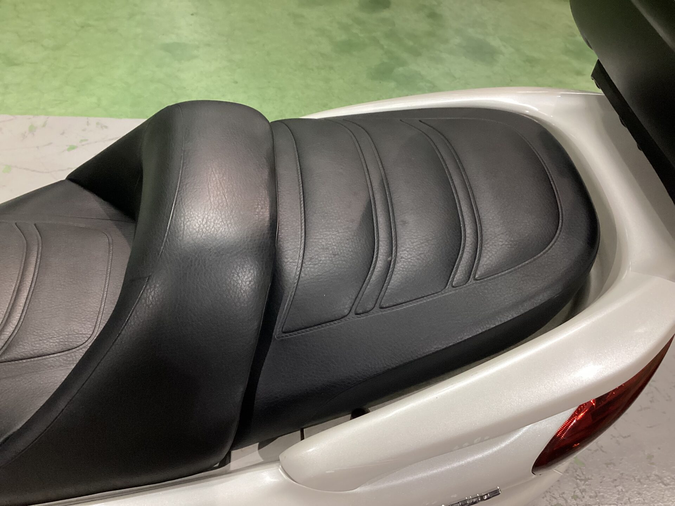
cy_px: 253
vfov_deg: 45.4
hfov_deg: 58.4
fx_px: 604
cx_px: 338
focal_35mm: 31
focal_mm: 3.3
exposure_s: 1/60
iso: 125
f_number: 2.4
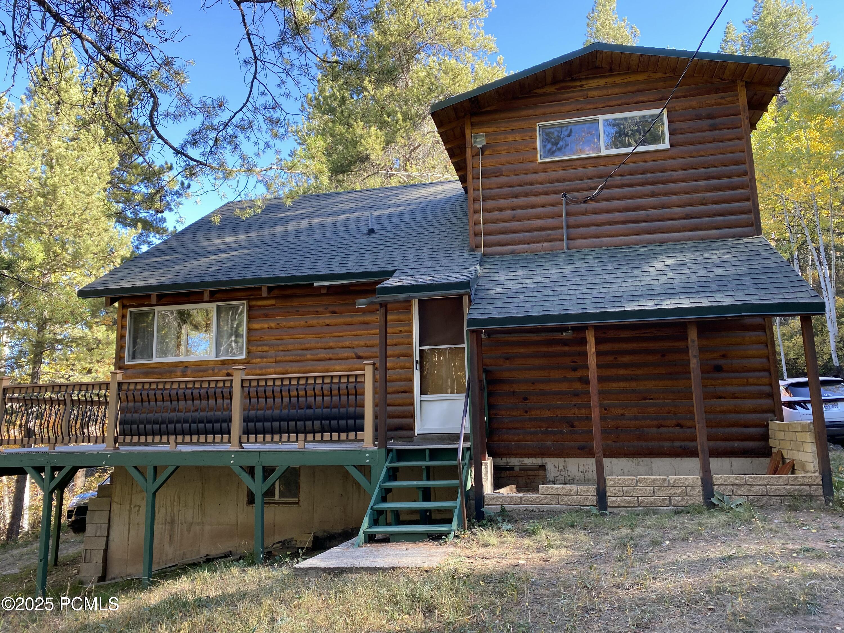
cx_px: 422
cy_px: 316
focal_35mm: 26
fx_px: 634
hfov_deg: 67.3
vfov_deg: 53.1
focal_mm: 4.25
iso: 32
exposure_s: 1/122
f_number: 1.8
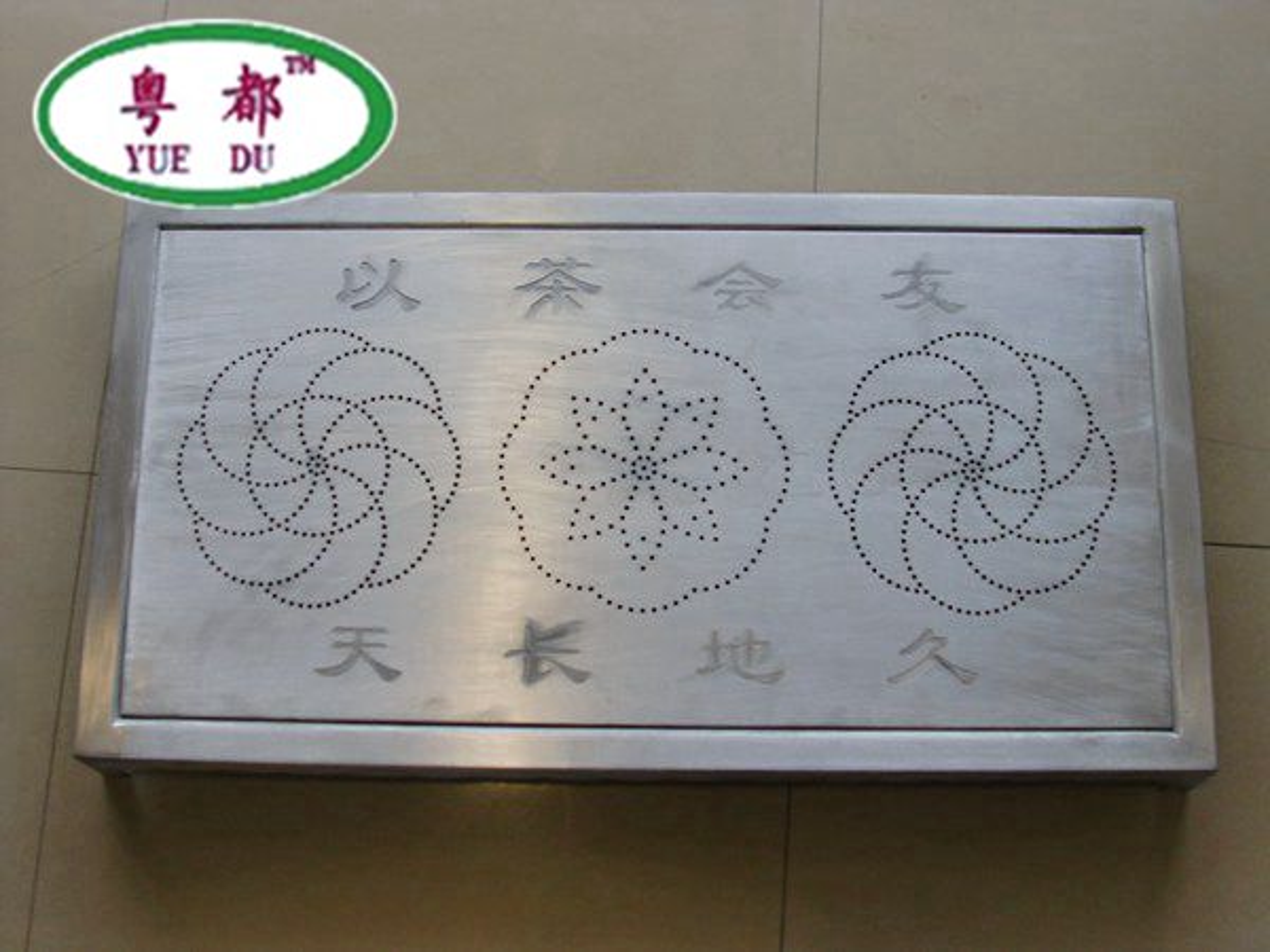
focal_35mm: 43
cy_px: 476
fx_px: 1578
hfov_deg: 43.9
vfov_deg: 33.6
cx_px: 635
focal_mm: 7.6
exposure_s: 1/60
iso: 100
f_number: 3.1
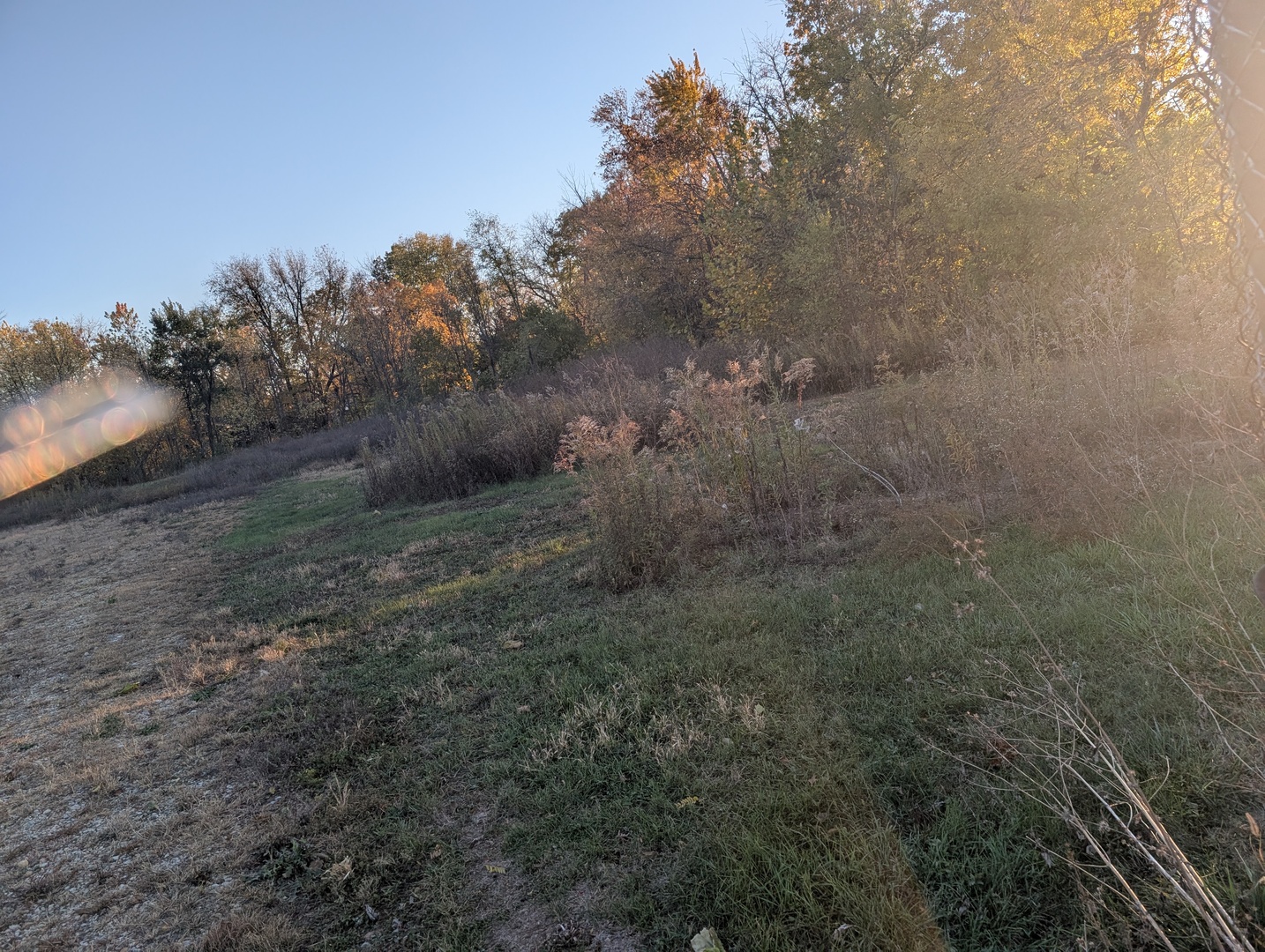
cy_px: 476
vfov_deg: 56.9
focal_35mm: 24
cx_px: 632
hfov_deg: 71.5
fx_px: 878
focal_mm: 6.9
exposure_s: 1/330
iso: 21
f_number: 1.68
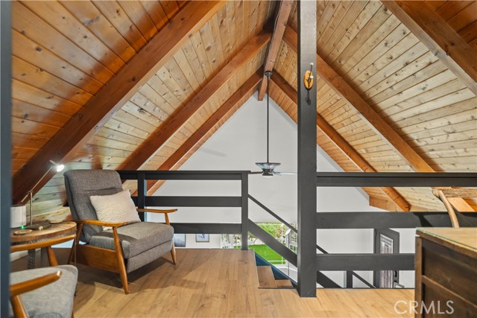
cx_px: 238
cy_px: 159
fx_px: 212
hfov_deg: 96.7
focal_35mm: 16
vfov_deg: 73.8
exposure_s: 1/25
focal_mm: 16
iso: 1250
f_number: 1.8
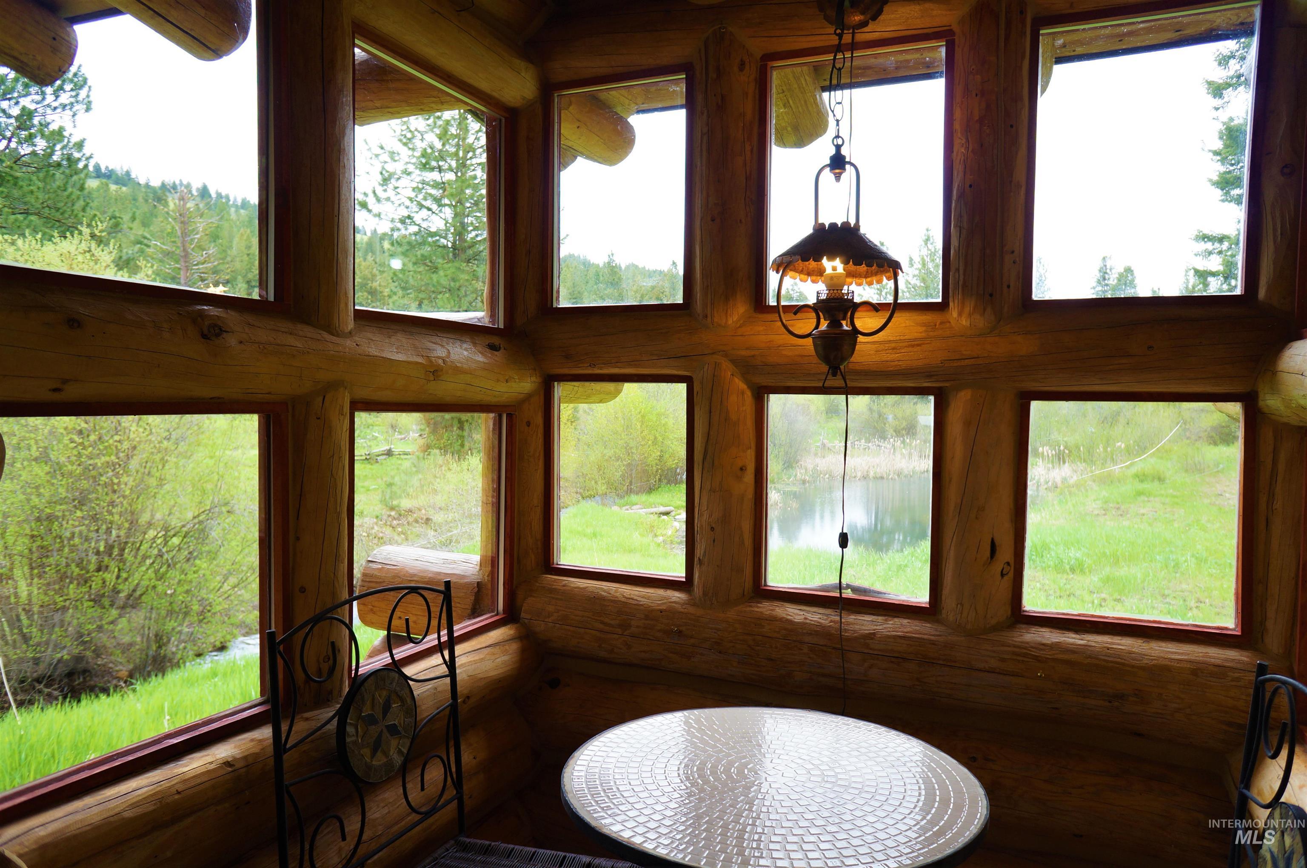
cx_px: 654
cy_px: 434
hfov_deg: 73.8
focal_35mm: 24
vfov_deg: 53.0
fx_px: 870
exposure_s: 1/80
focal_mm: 16
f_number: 5
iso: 200
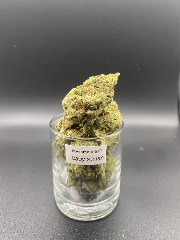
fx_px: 173
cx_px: 90
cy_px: 120
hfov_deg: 54.9
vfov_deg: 69.4
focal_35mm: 25
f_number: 1.8
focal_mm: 4.25
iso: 125
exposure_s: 1/60
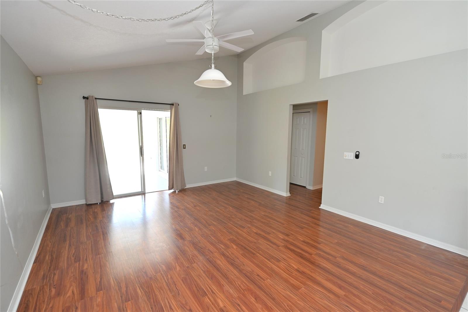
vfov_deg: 72.0
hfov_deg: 95.0
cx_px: 234
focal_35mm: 16
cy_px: 156
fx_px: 214
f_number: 4
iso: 320
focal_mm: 16.5
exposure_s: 1/60
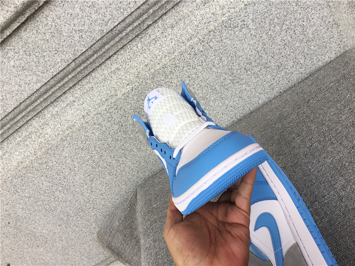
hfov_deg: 58.4
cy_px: 133
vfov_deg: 45.4
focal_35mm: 31
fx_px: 318
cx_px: 178
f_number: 2.4
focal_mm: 3.3
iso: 25
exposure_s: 1/100
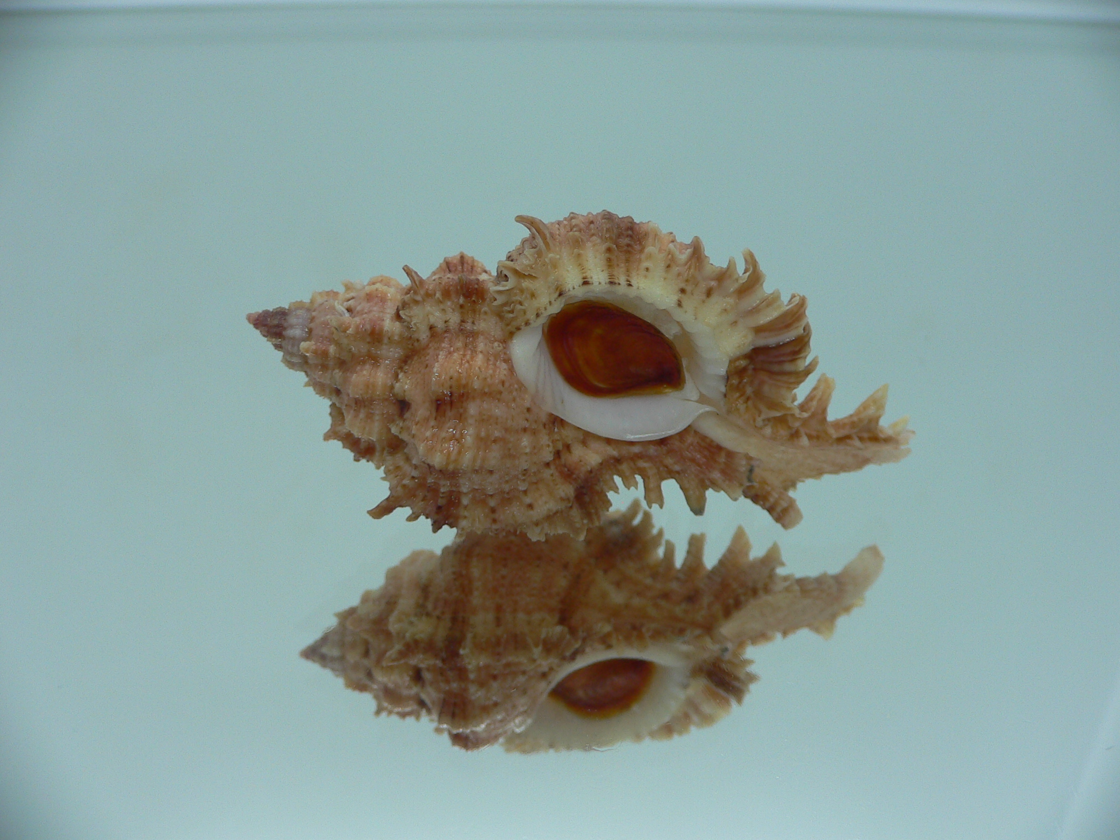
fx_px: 1132
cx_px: 560
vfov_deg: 40.7
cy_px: 420
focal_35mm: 35
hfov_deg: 52.6
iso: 80
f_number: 2.8
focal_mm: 4.6
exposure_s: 1/60
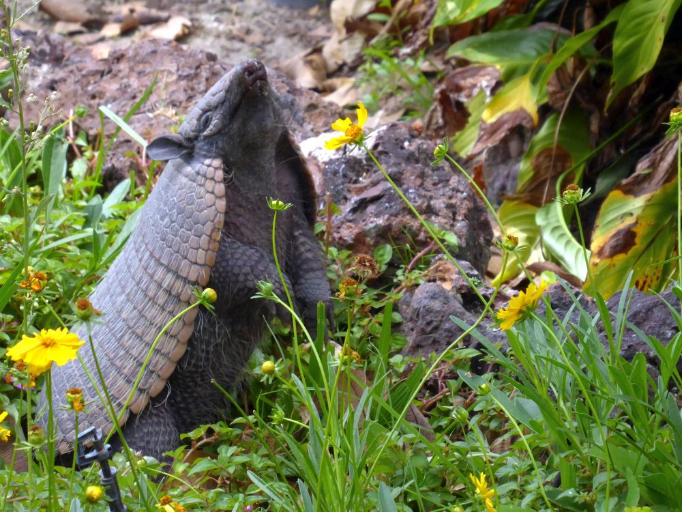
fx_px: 7053
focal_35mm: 358
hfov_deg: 5.5
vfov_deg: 4.2
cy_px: 256
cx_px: 341
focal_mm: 57.7
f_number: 5.9
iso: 320
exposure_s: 1/320
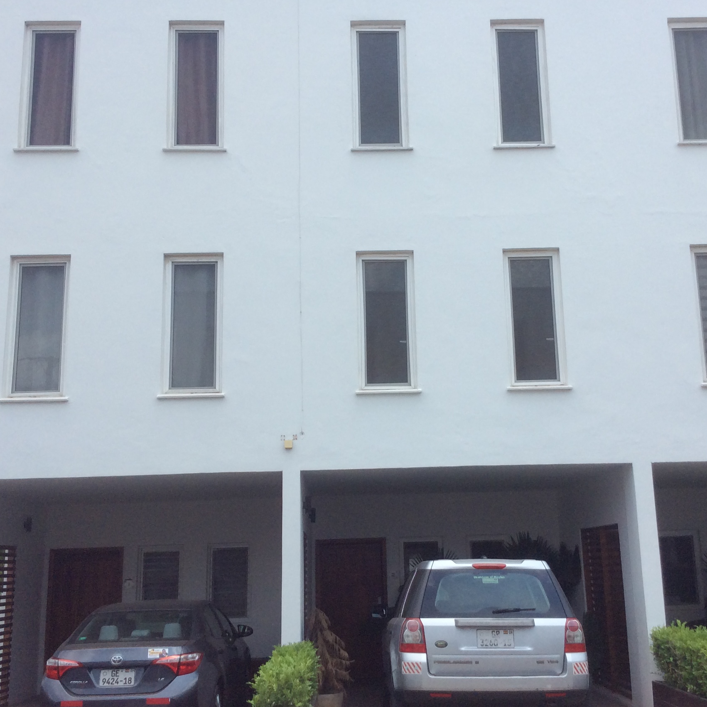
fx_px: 994
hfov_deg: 39.2
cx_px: 376
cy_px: 342
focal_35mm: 43
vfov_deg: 39.2
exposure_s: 1/1217
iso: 32
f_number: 2.4
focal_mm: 3.3
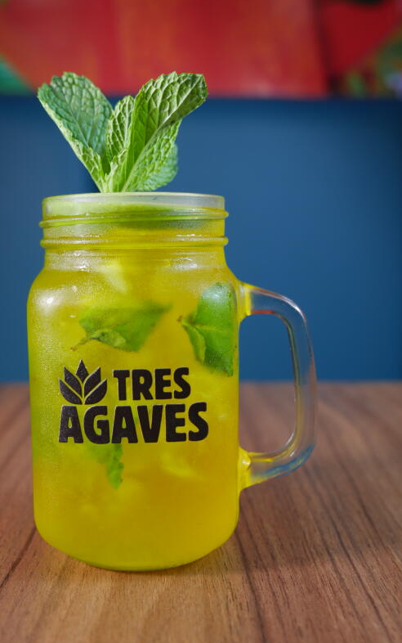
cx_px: 167
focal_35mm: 41
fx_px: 718
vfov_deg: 48.2
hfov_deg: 31.2
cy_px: 326
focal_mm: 19
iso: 320
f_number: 2.8
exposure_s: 1/125
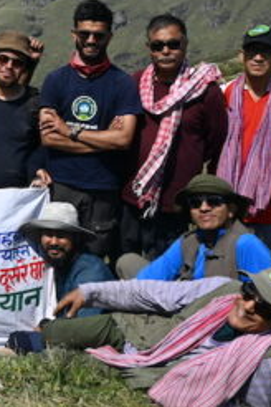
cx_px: -127
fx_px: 847
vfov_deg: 26.6
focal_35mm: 75
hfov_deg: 16.6
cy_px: 103
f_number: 7.1
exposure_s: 1/400
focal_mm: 16
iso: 100
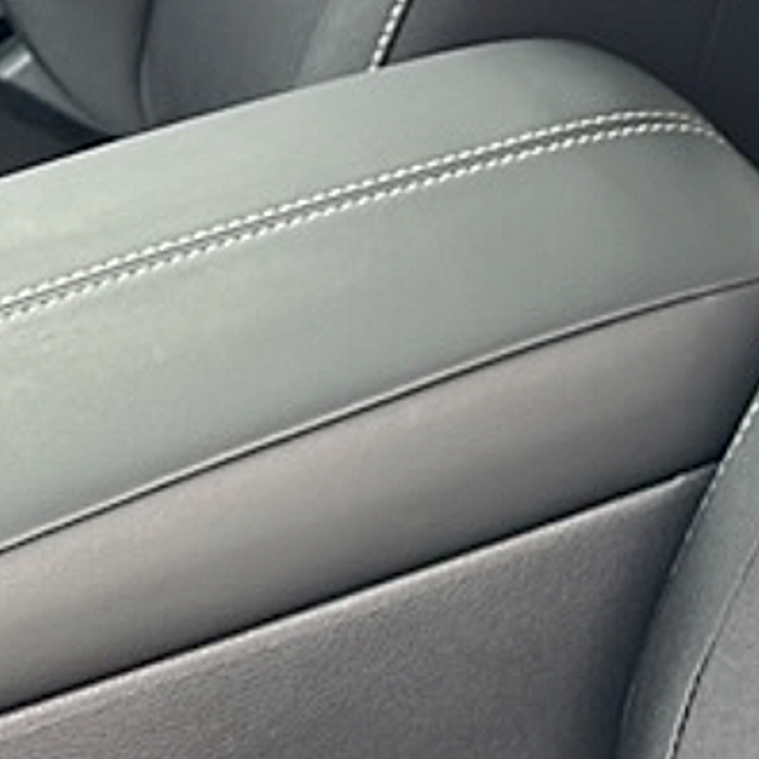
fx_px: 2654
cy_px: -552
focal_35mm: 107
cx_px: 1389
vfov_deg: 14.5
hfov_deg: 14.3
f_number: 1.78
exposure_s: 1/326
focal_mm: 6.86
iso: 100
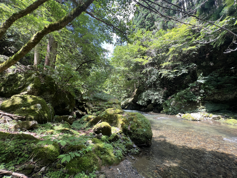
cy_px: 89
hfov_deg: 106.2
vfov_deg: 89.9
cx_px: 118
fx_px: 89
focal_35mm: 13
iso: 40
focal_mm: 1.57
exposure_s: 1/99
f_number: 1.8
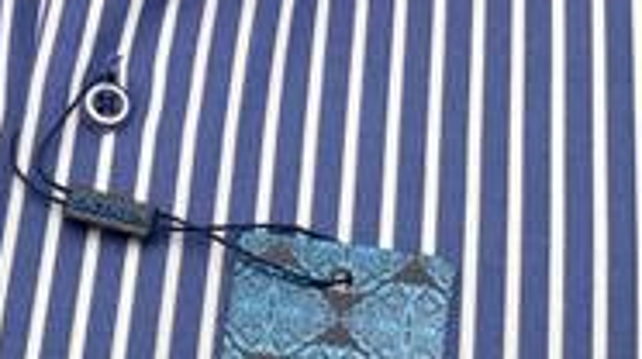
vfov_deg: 9.5
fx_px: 2142
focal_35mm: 126
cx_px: 110
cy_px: -60
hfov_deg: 16.9
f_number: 2
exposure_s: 1/122
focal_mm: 6
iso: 40
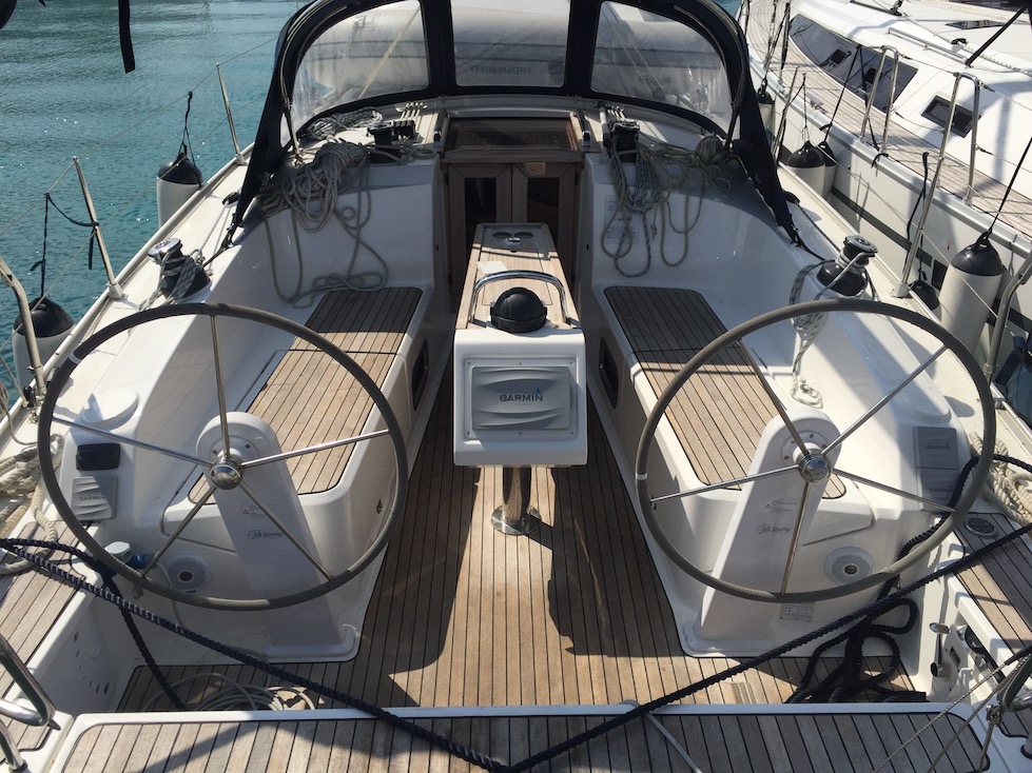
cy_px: 386
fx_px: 864
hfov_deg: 61.7
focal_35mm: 29
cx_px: 516
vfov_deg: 48.2
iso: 32
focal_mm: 4.15
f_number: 2.2
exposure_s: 1/3968
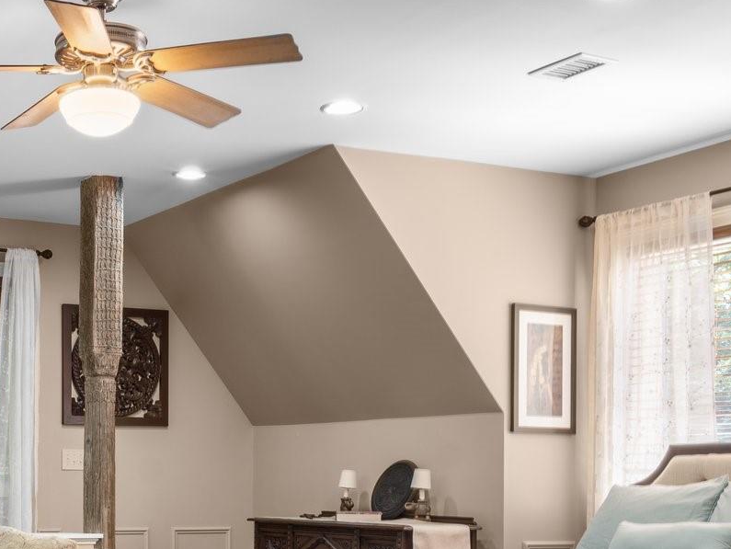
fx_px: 1099
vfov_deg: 27.1
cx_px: -6
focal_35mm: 52
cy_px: 490
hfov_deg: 33.5
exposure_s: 3.2
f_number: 10
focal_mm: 14
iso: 100
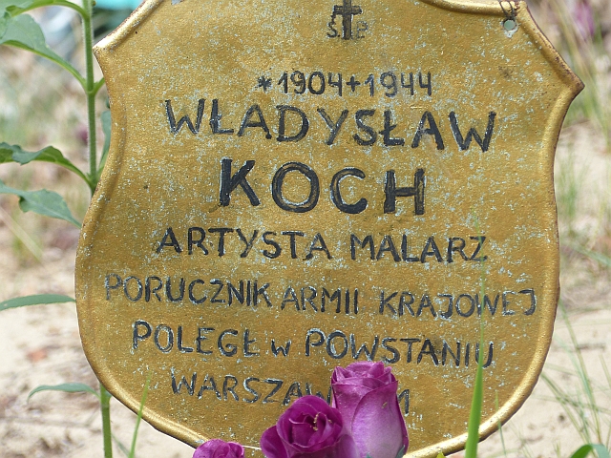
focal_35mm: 535
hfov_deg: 3.7
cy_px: 229
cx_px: 306
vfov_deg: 2.8
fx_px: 9443
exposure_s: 1/125
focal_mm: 96.3
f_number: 4
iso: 100
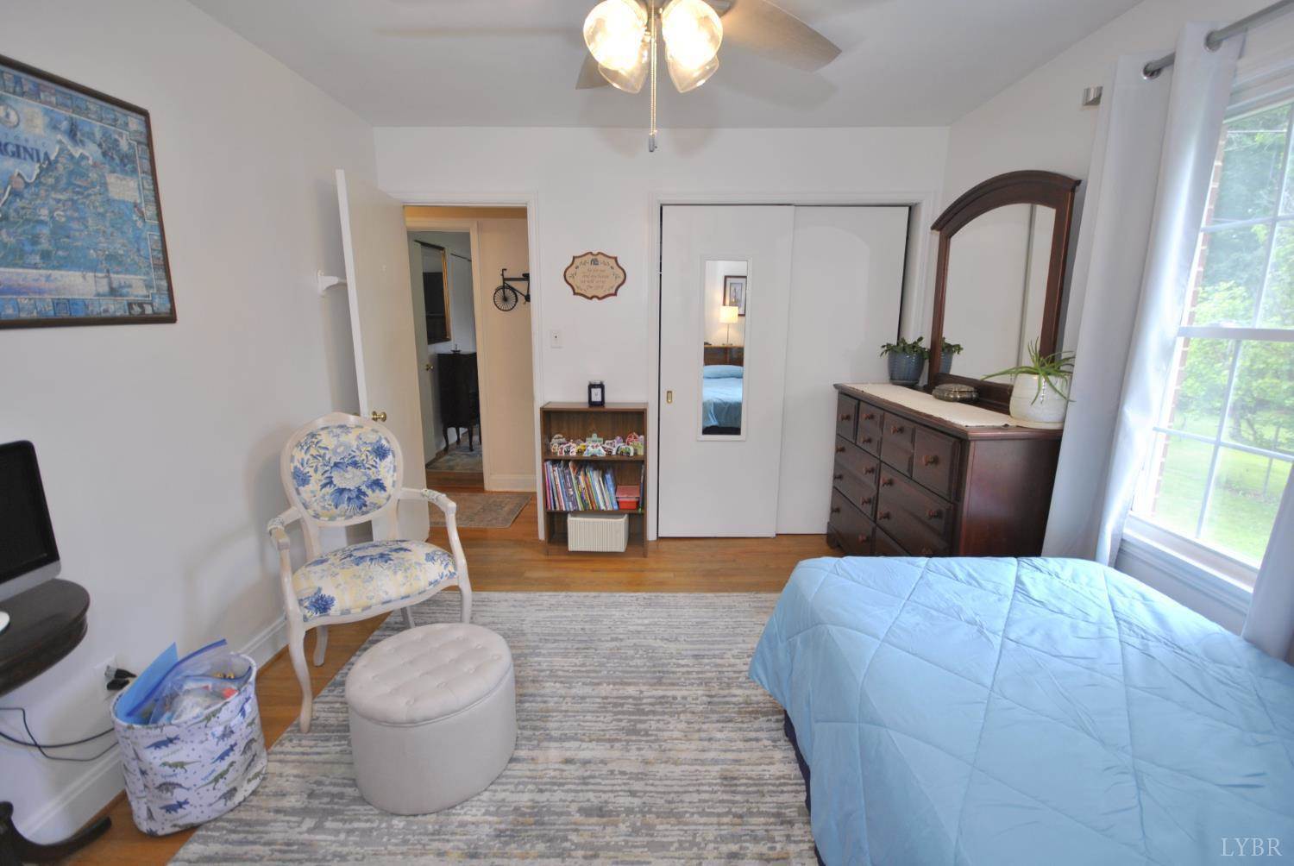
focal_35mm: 15
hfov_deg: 100.3
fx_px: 540
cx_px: 647
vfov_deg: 77.5
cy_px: 433
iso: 200
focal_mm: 10
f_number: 4
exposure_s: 1/30
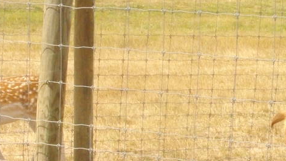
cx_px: 265
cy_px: 65
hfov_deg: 15.3
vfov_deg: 8.7
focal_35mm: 139
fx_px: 1054
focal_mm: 26
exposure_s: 1/180
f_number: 22
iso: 1600
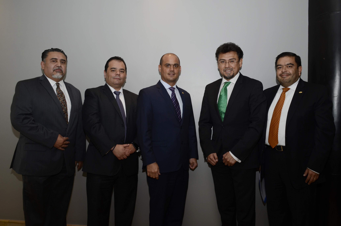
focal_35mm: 30
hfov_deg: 62.0
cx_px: 170
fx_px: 284
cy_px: 113
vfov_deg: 43.4
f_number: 5.6
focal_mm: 20
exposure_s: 1/60
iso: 320
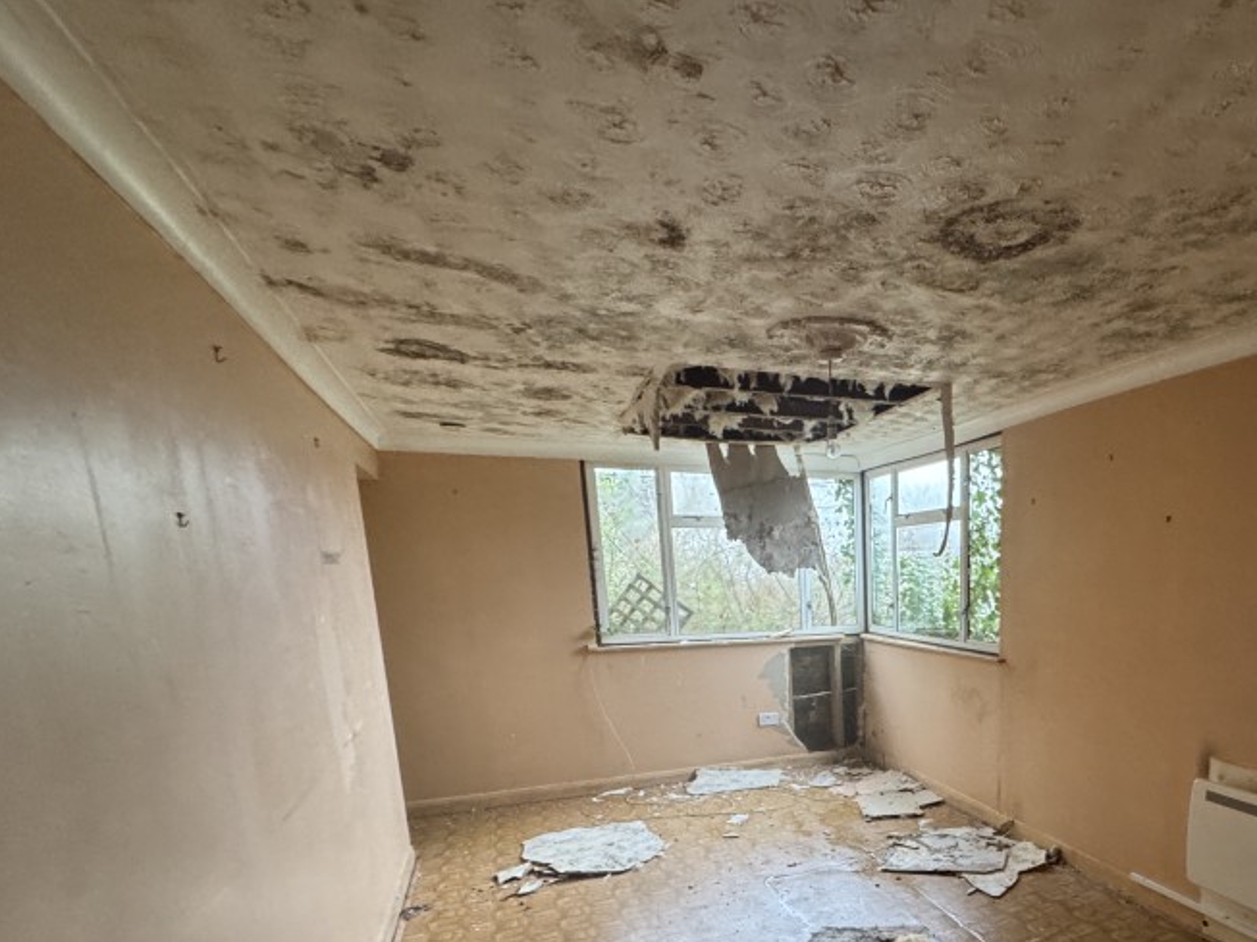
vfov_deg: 57.2
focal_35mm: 22
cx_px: 918
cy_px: 734
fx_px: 799
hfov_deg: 72.0
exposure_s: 1/60
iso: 320
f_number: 2.2
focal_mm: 2.22
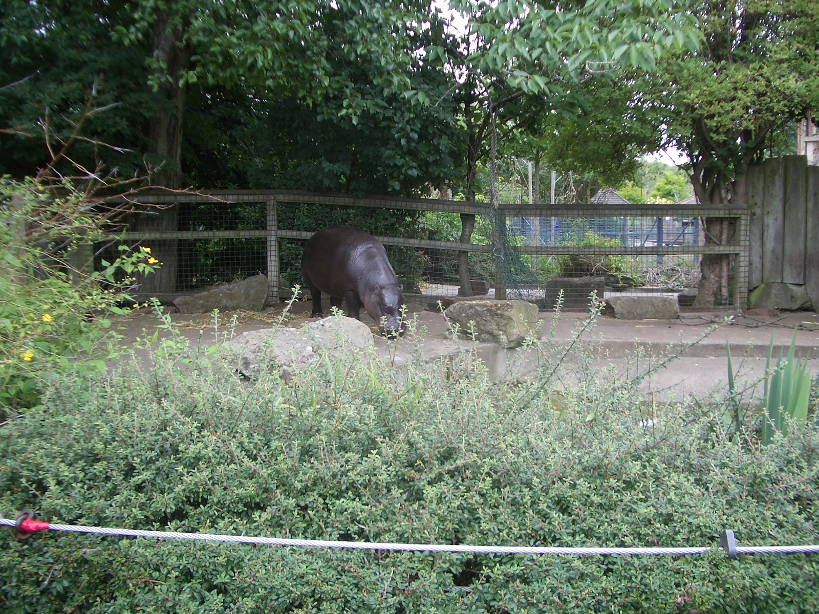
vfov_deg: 40.7
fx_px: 828
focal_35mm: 35
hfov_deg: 52.6
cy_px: 307
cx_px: 410
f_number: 2.6
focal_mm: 5.8
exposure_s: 1/250
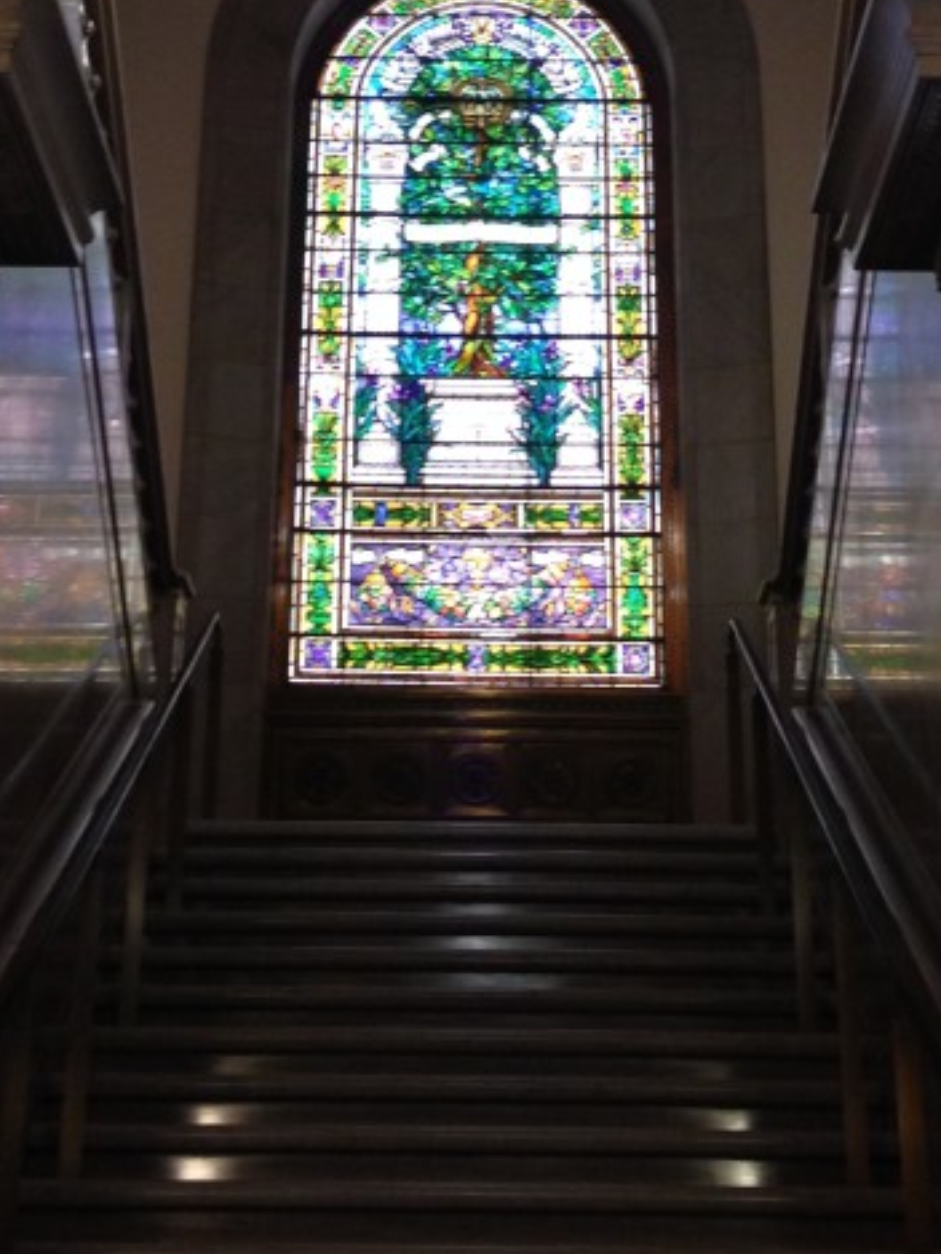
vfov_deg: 26.3
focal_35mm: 72
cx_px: 484
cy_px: 174
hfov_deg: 20.4
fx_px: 2608
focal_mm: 4.12
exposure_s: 1/20
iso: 125
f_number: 2.4
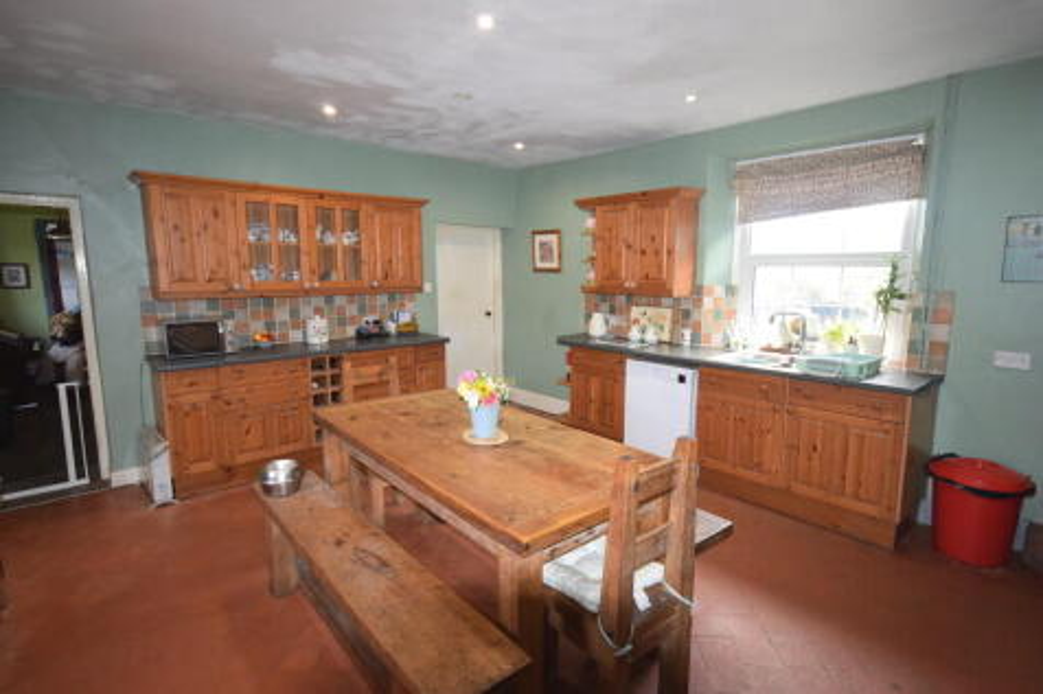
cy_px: 347
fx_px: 521
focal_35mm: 18
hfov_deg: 90.0
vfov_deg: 67.3
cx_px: 522
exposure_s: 1/60
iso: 1600
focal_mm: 12
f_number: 4.5
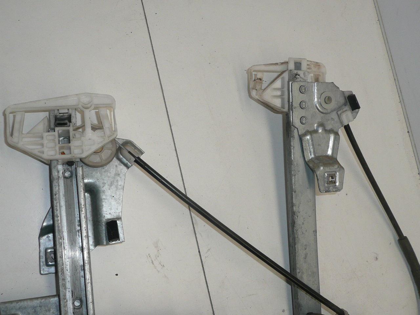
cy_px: 158
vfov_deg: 39.7
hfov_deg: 51.4
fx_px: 437
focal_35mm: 36
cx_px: 210
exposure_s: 1/160
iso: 100
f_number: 3.3
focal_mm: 4.6
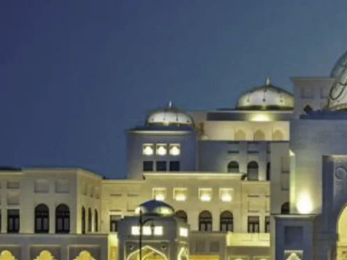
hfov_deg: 40.5
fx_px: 351
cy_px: 203
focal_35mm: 35
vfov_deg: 39.3
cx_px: 396
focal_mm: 14
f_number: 2.5
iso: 100
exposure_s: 1/2
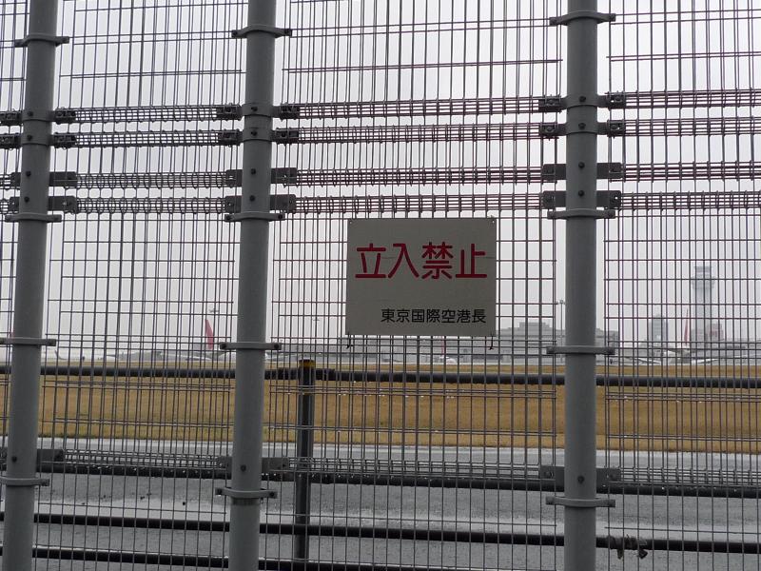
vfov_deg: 30.9
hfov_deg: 40.4
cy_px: 286
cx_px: 380
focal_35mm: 47
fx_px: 1033
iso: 125
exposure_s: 1/2000
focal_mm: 5.4
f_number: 2.1
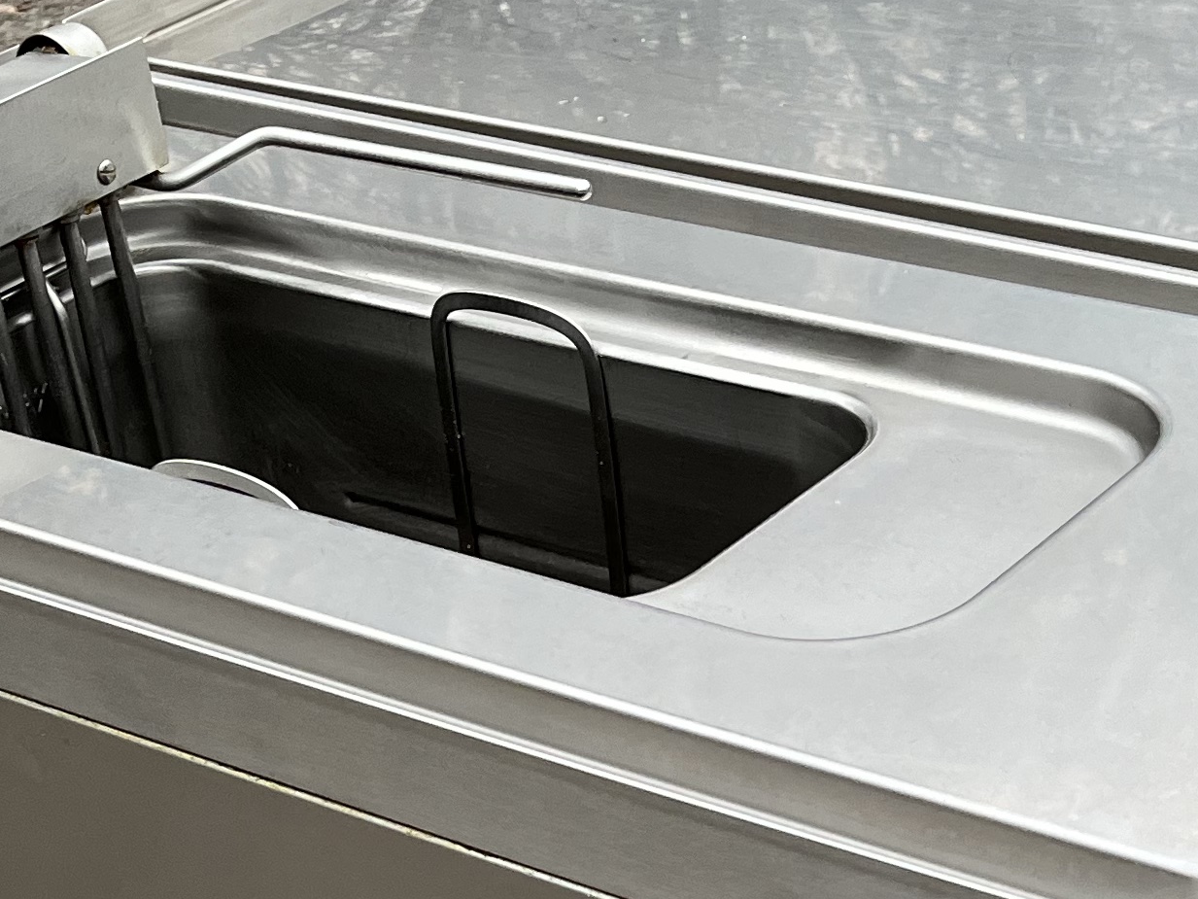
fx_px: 2942
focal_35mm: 85
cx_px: 637
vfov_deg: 16.4
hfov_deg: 23.0
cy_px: 1195
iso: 125
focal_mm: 5.1
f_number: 1.6
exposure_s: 1/121
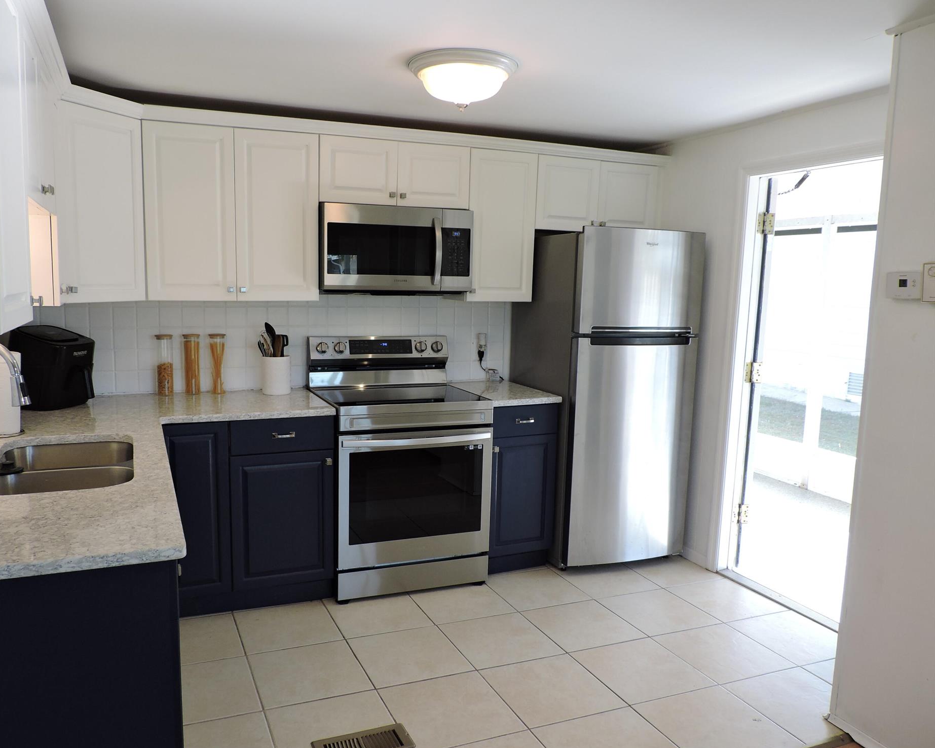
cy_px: 381
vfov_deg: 54.9
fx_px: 719
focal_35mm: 26
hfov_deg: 65.9
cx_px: 418
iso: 100
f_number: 3
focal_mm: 4.3
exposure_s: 1/60
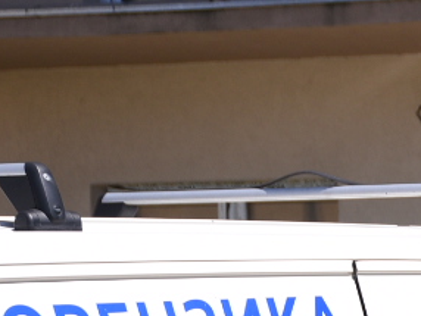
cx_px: 1080
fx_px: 3445
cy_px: 463
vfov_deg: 5.2
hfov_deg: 6.6
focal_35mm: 283
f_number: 4
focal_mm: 52
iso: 125
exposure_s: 1/1000
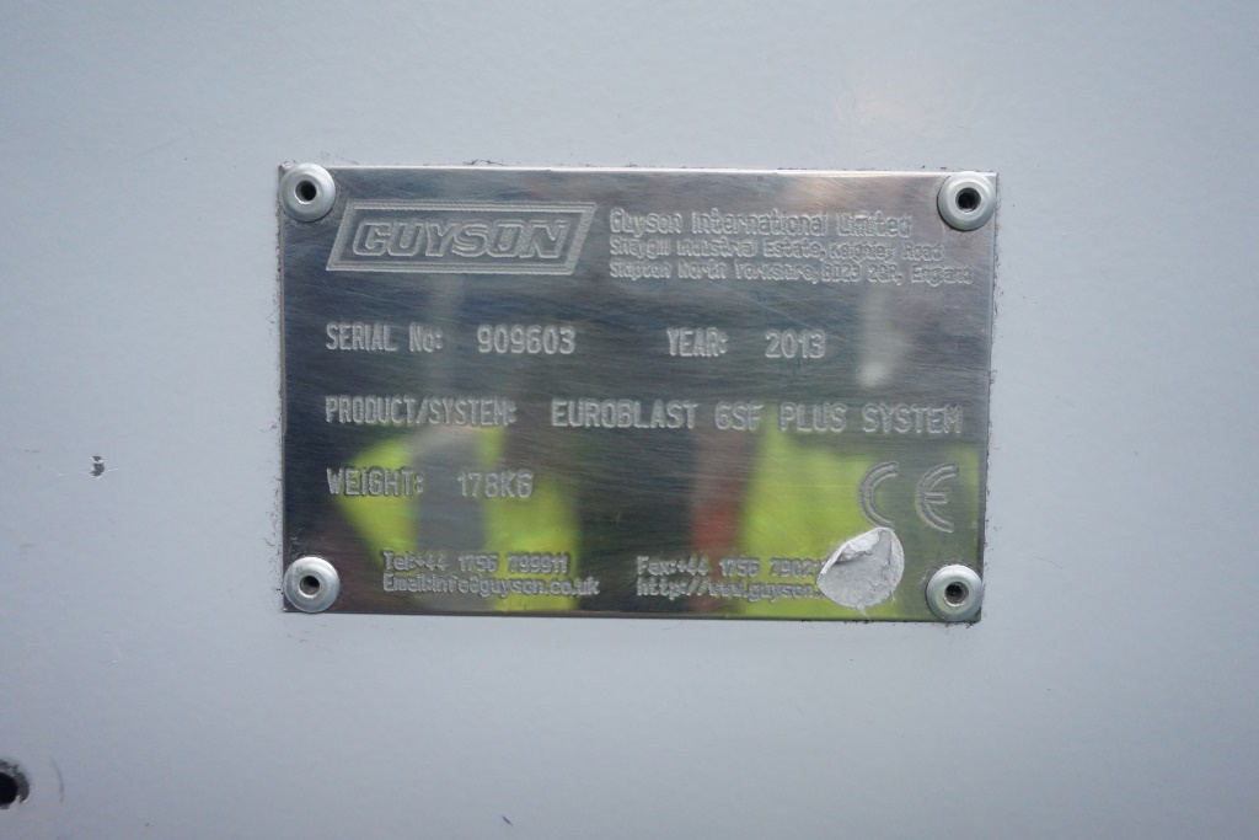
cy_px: 420
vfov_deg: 38.4
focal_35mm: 34
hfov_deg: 55.1
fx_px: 1207
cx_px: 630
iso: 1250
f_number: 4
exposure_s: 1/160
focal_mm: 23
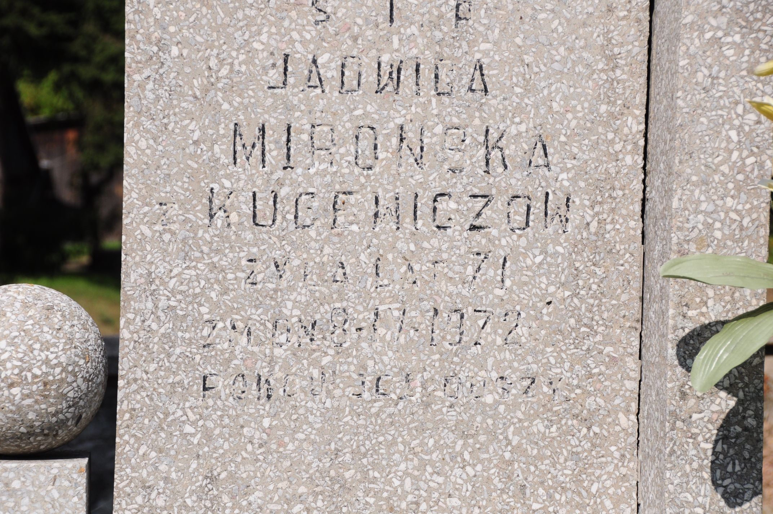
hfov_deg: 19.5
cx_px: 386
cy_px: 257
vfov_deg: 13.0
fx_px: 2252
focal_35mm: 105
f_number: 7.1
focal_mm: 70
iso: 400
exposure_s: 1/2500
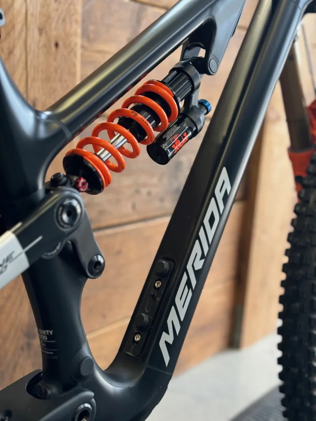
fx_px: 584
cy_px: 210
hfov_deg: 30.3
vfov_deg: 39.6
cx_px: 158
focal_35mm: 48
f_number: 1.78
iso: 125
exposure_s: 1/50
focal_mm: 6.76
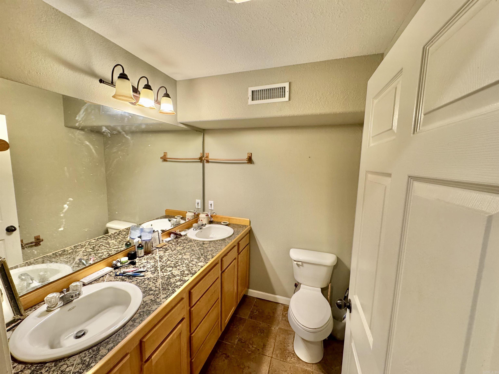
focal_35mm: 14
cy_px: 187
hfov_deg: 102.1
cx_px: 250
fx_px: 202
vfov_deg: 85.7
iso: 250
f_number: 2.2
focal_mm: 2.22
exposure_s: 1/120
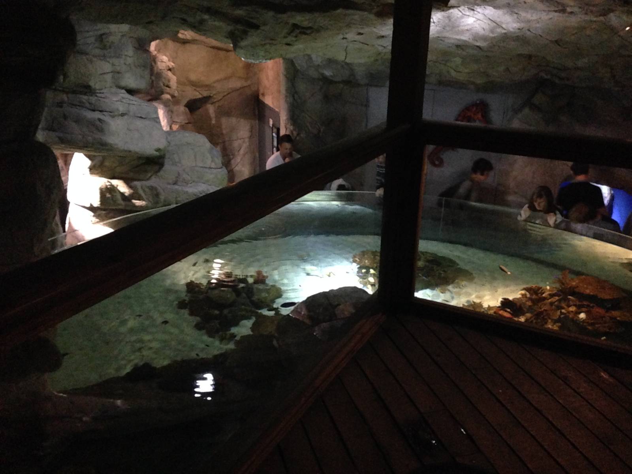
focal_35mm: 66
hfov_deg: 29.4
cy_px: 237
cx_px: 316
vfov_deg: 22.3
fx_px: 1205
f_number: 2.4
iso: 800
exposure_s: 1/20
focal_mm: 4.12
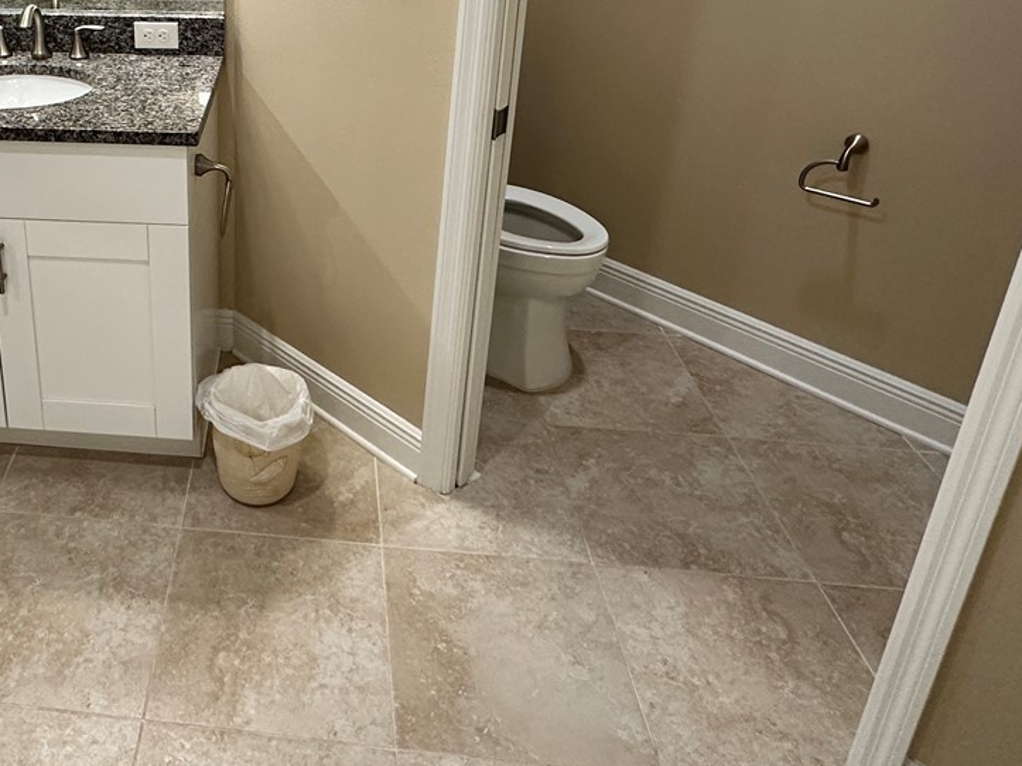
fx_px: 915
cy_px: 113
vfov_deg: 42.6
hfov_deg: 54.6
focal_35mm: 31
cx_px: 212
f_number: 2.2
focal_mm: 2.22
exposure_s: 1/120
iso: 250
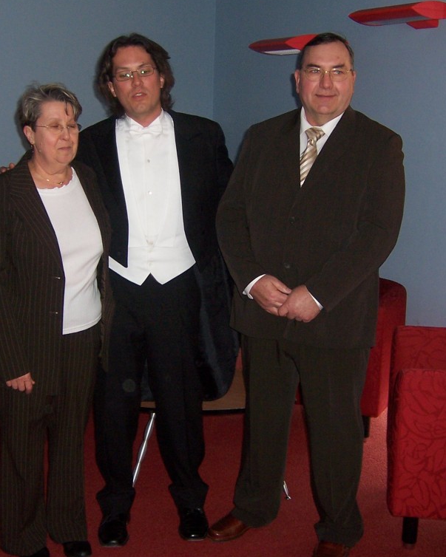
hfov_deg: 28.5
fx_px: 875
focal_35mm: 53
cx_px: 177
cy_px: 275
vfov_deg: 35.4
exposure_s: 1/60
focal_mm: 6.7
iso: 140
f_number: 3.4
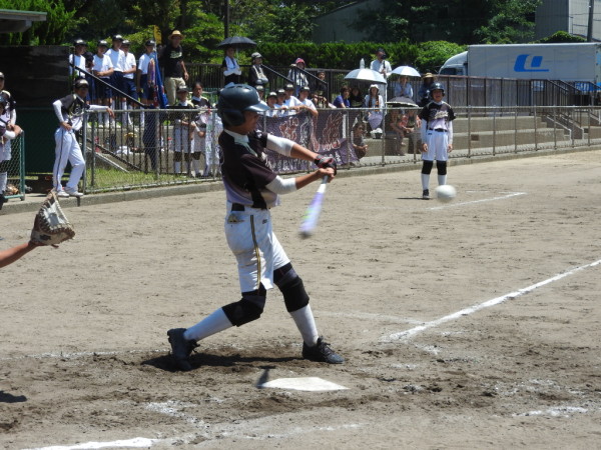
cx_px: 300
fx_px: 1823
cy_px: 225
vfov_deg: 14.1
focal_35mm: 105
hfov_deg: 18.7
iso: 100
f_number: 4.8
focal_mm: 18.8
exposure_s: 1/640
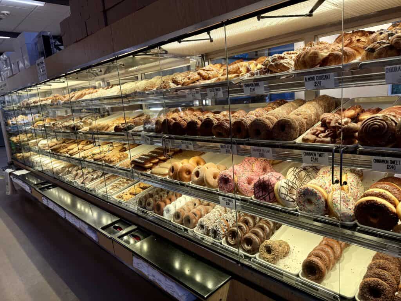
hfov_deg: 71.6
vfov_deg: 56.8
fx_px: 278
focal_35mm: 24
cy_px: 150
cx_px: 200
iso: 125
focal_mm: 6.76
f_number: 1.78
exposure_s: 1/60
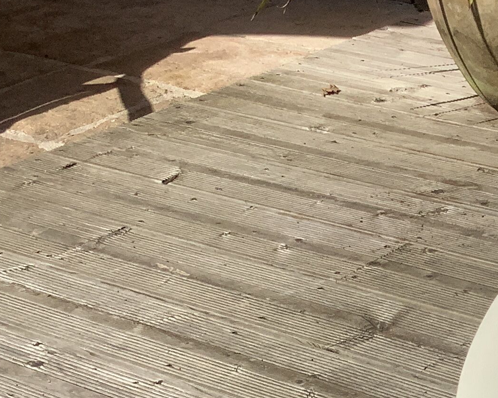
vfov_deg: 16.0
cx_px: 668
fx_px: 1386
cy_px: 402
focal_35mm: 94
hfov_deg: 18.7
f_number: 2.4
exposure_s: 1/3268
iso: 25
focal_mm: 3.3
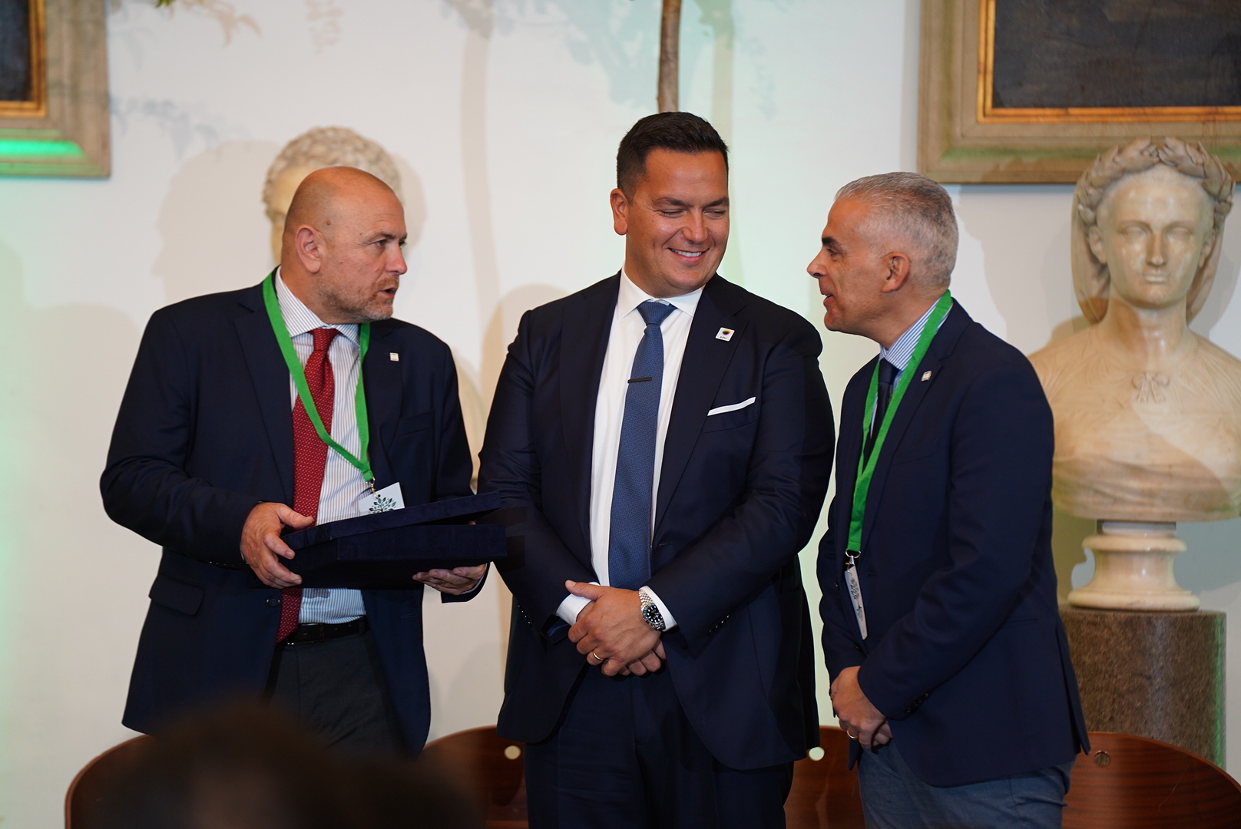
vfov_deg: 10.1
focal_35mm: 136
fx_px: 4691
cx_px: 620
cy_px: 414
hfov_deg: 15.1
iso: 640
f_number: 2.8
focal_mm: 136
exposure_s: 1/125
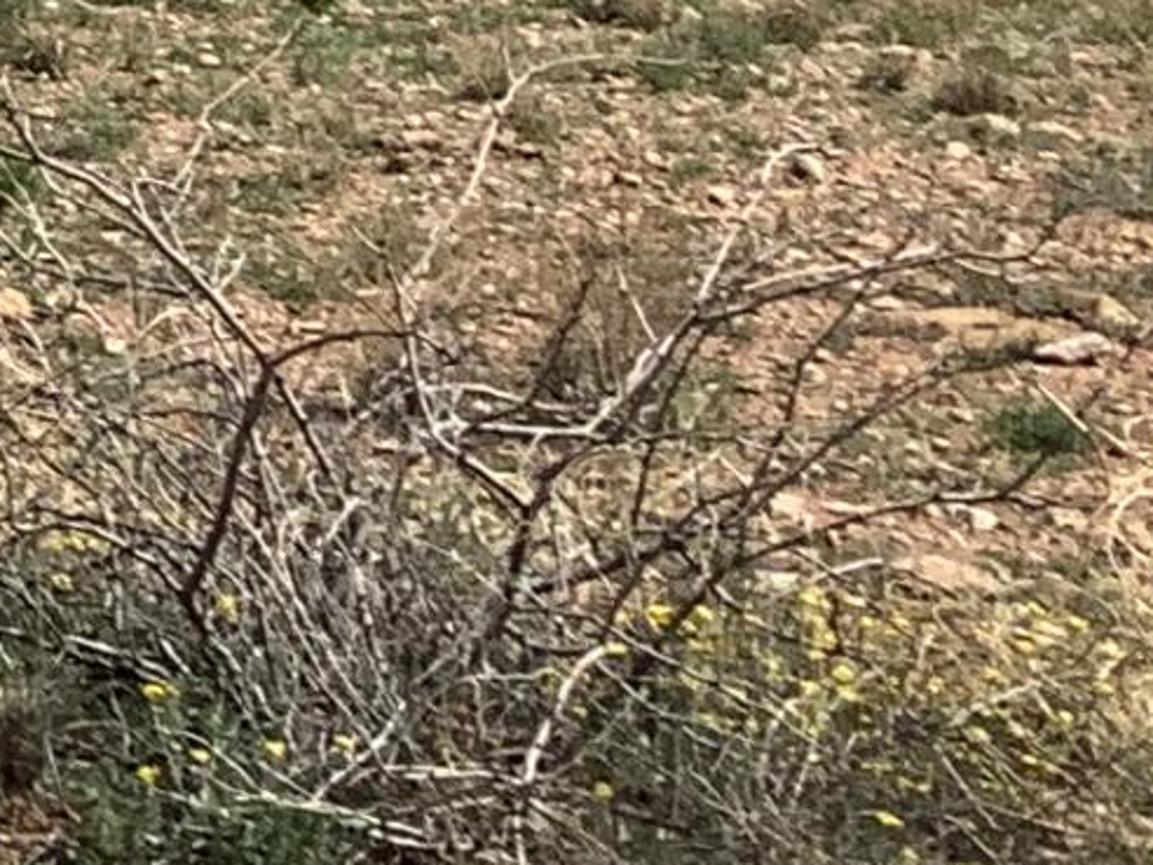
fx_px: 6295
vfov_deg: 7.7
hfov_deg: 9.5
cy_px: -513
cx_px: -1411
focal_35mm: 189
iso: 25
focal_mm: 3.3
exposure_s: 1/1538
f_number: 2.4
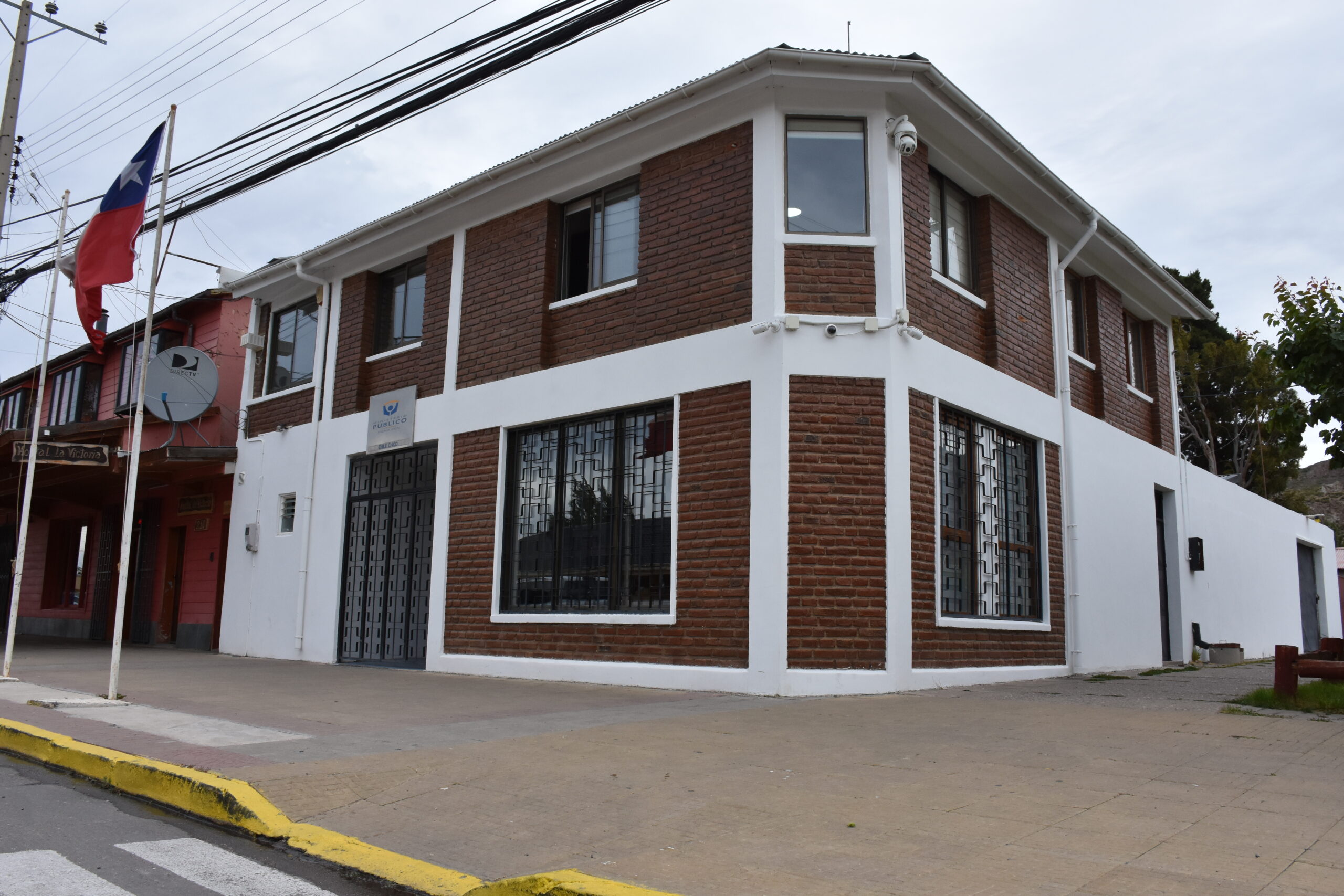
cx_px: 672
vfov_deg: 47.9
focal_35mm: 27
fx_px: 1008
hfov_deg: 67.4
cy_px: 448
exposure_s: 1/500
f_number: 8
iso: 640
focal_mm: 18
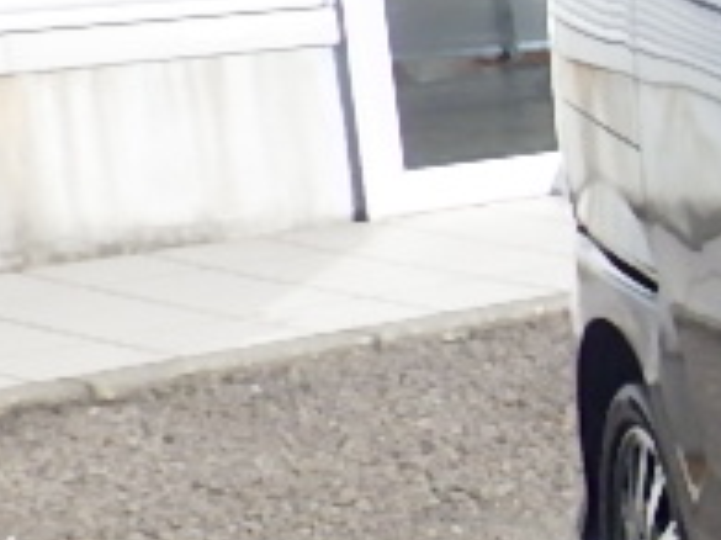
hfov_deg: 10.9
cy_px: 507
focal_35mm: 147
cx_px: 1856
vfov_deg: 10.0
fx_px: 3060
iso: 250
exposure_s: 1/640
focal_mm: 5
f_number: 4.2
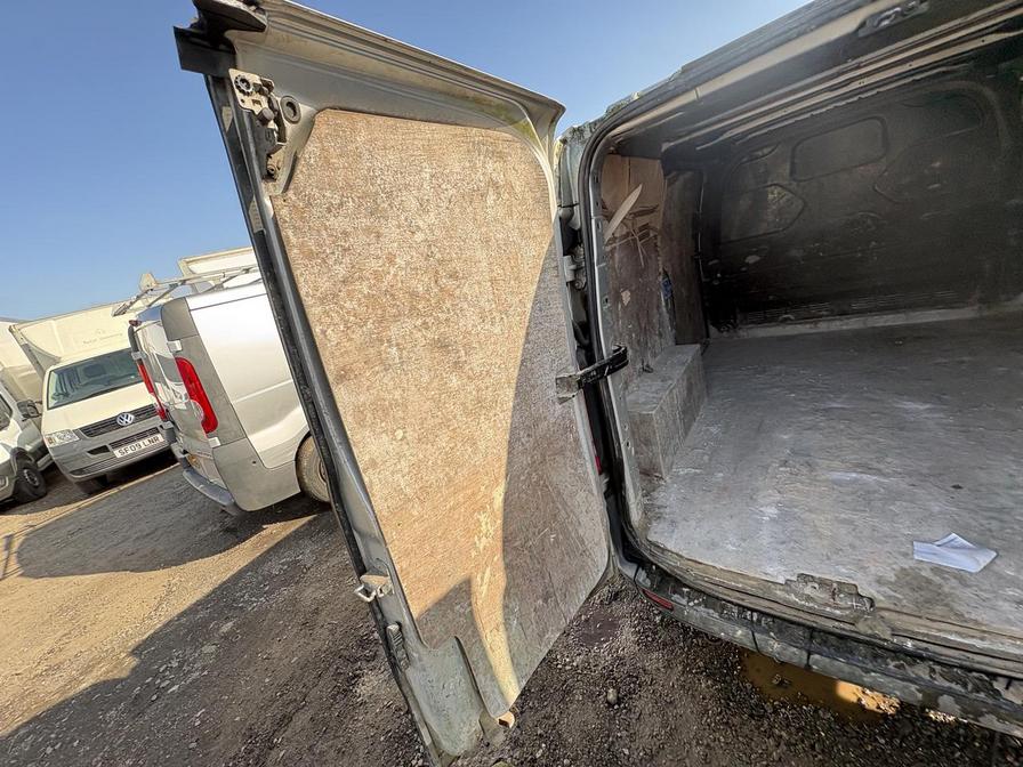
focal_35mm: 14
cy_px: 384
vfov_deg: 85.7
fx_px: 414
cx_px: 512
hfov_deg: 102.1
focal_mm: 2.22
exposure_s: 1/251
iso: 40
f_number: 2.2
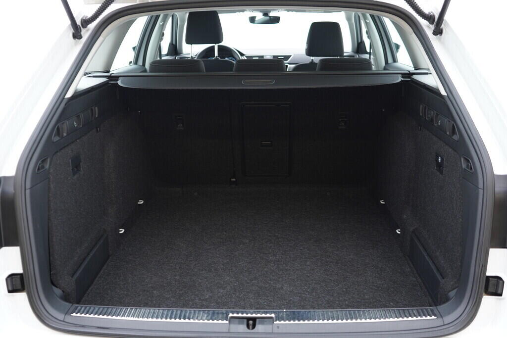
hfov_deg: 53.1
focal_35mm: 36
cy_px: 169
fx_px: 507
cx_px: 254
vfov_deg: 36.9
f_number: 2.8
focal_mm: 24
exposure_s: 1/40
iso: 400
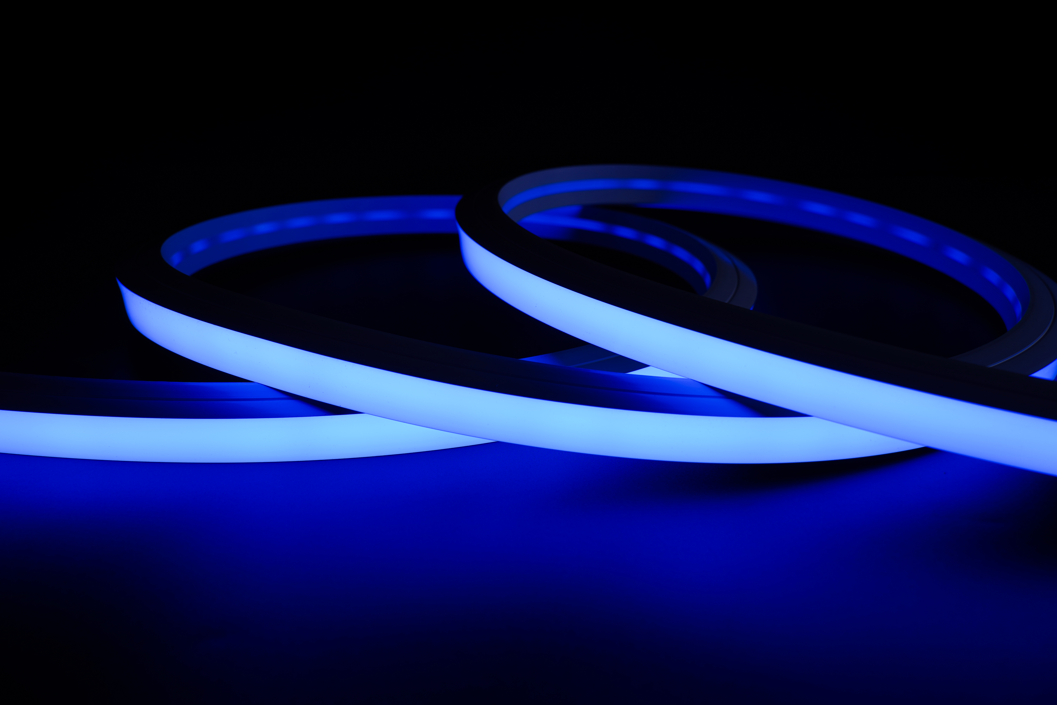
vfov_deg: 31.2
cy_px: 352
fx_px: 1262
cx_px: 528
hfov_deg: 45.4
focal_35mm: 43
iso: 50
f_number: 8
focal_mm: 43
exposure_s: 1/60
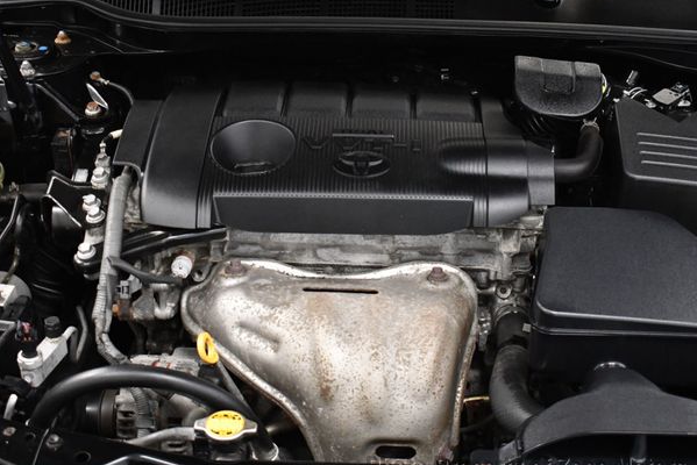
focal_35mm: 62
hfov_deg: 32.4
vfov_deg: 21.9
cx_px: 353
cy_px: 239
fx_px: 1201
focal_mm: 29
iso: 3200
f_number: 4.2
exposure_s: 1/125
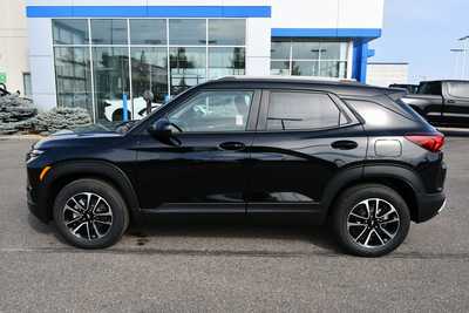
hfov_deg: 61.9
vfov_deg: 43.6
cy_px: 156
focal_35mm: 30
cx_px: 234
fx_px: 391
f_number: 8
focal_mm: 20
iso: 140
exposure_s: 1/250
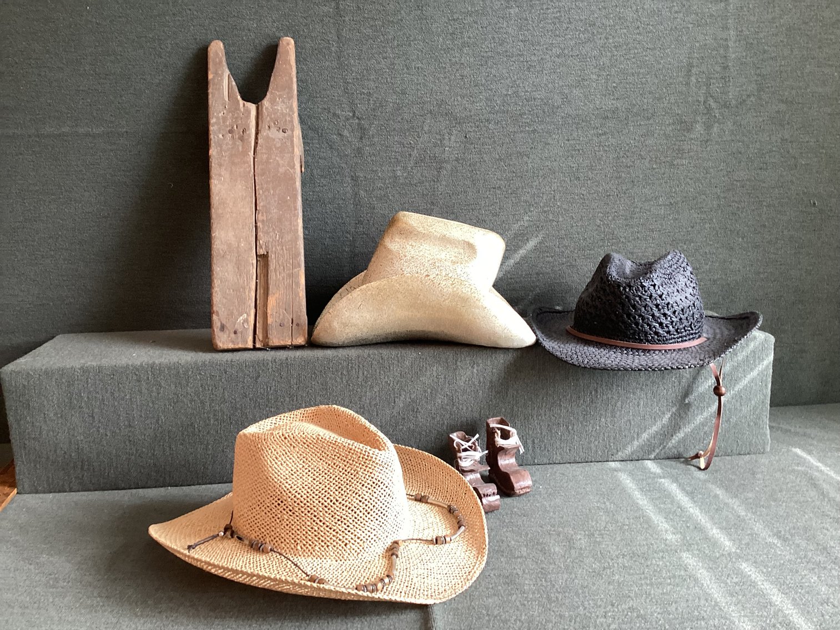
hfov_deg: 58.3
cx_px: 420
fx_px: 752
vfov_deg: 45.4
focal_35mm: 31
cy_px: 315
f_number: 2.4
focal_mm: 3.3
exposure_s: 1/50
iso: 200
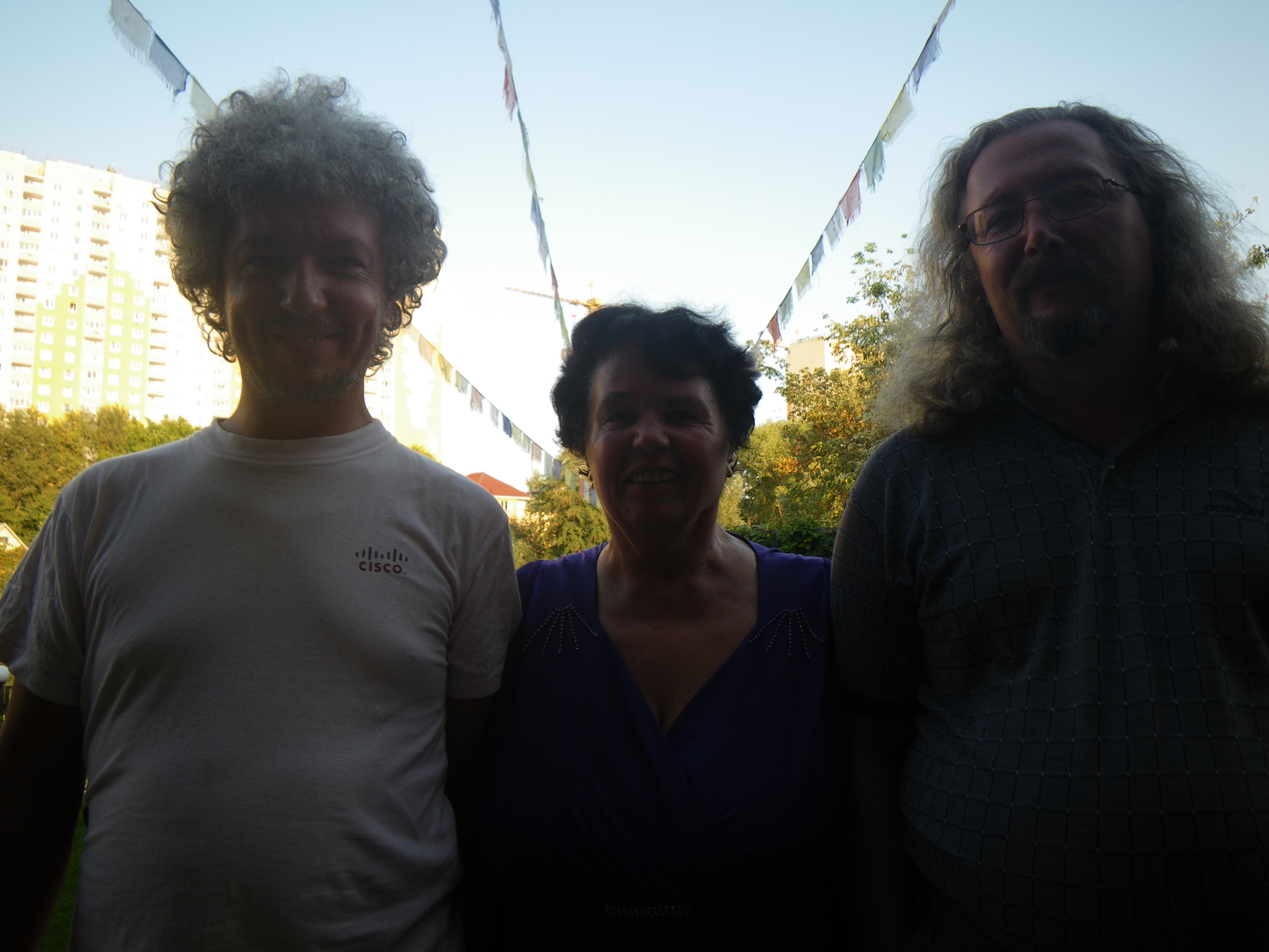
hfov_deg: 63.4
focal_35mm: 28
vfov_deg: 49.7
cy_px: 476
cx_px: 634
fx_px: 1026
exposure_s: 1/100
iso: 50
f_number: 3.5
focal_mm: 5
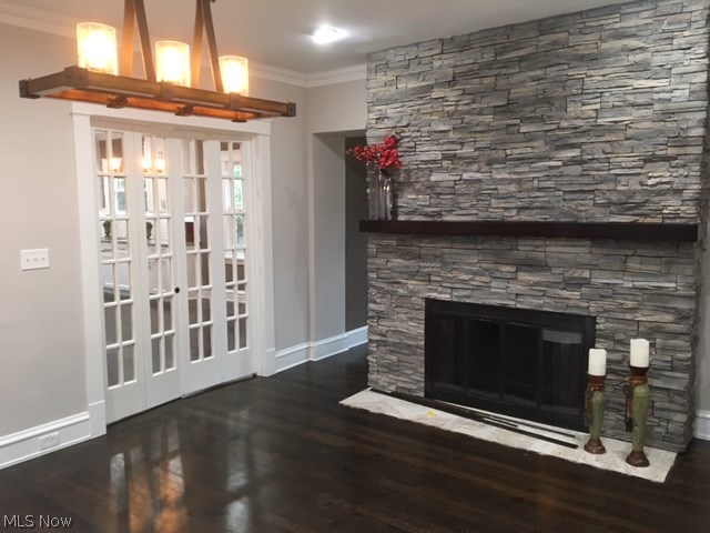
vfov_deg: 48.2
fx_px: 595
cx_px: 355
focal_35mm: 29
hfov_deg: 61.7
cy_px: 266
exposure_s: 1/30
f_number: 2.2
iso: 125
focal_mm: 4.15
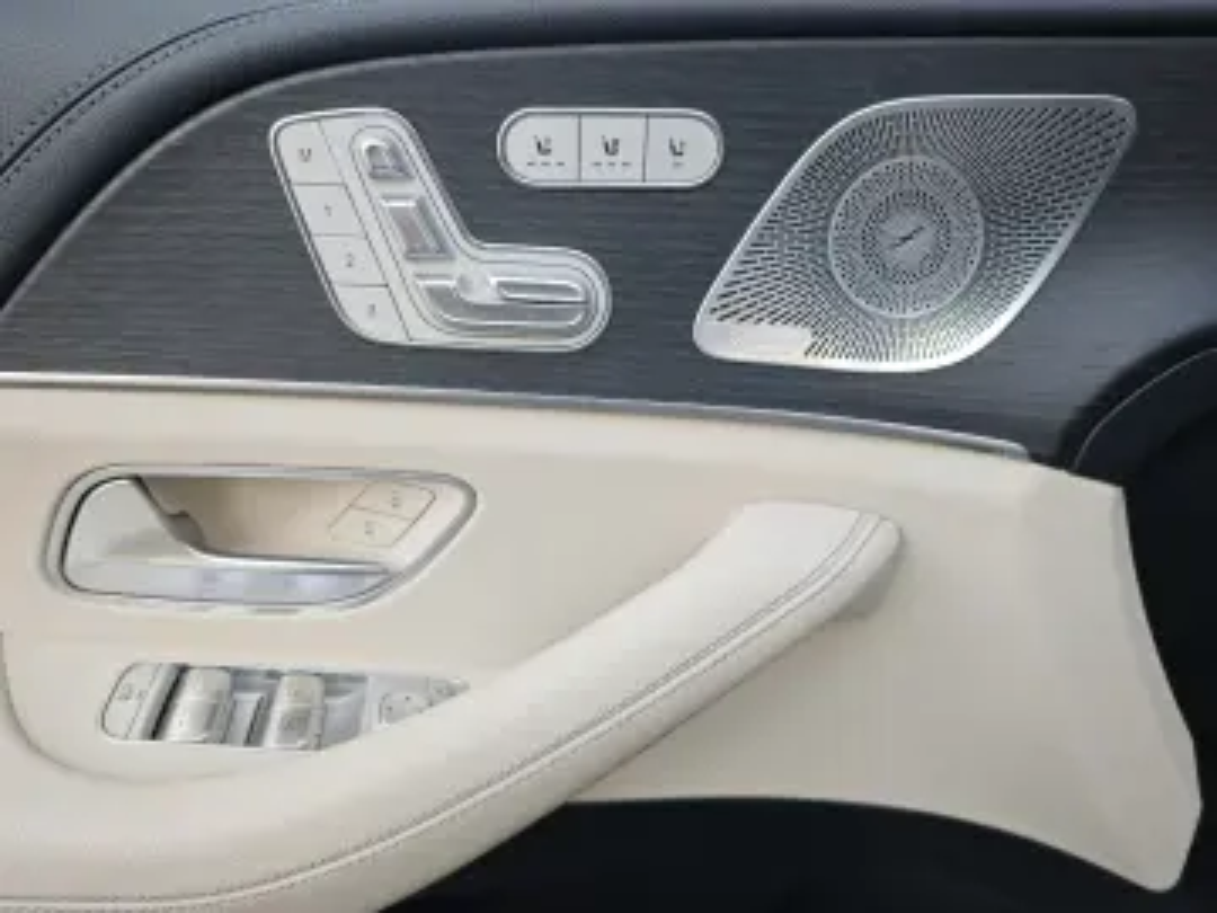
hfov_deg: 73.9
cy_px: 456
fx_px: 809
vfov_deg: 58.9
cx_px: 608
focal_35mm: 23
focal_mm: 6.55
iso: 50
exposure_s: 1/172
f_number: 1.6
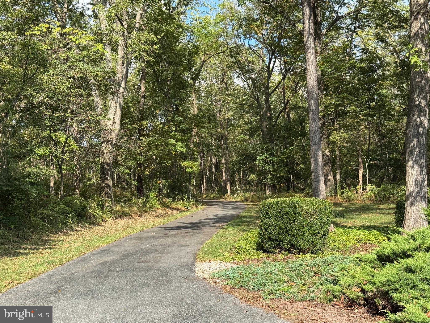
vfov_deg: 30.3
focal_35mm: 48
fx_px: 596
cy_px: 162
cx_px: 215
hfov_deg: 39.7
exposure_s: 1/1238
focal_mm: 6.76
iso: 64
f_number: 1.78
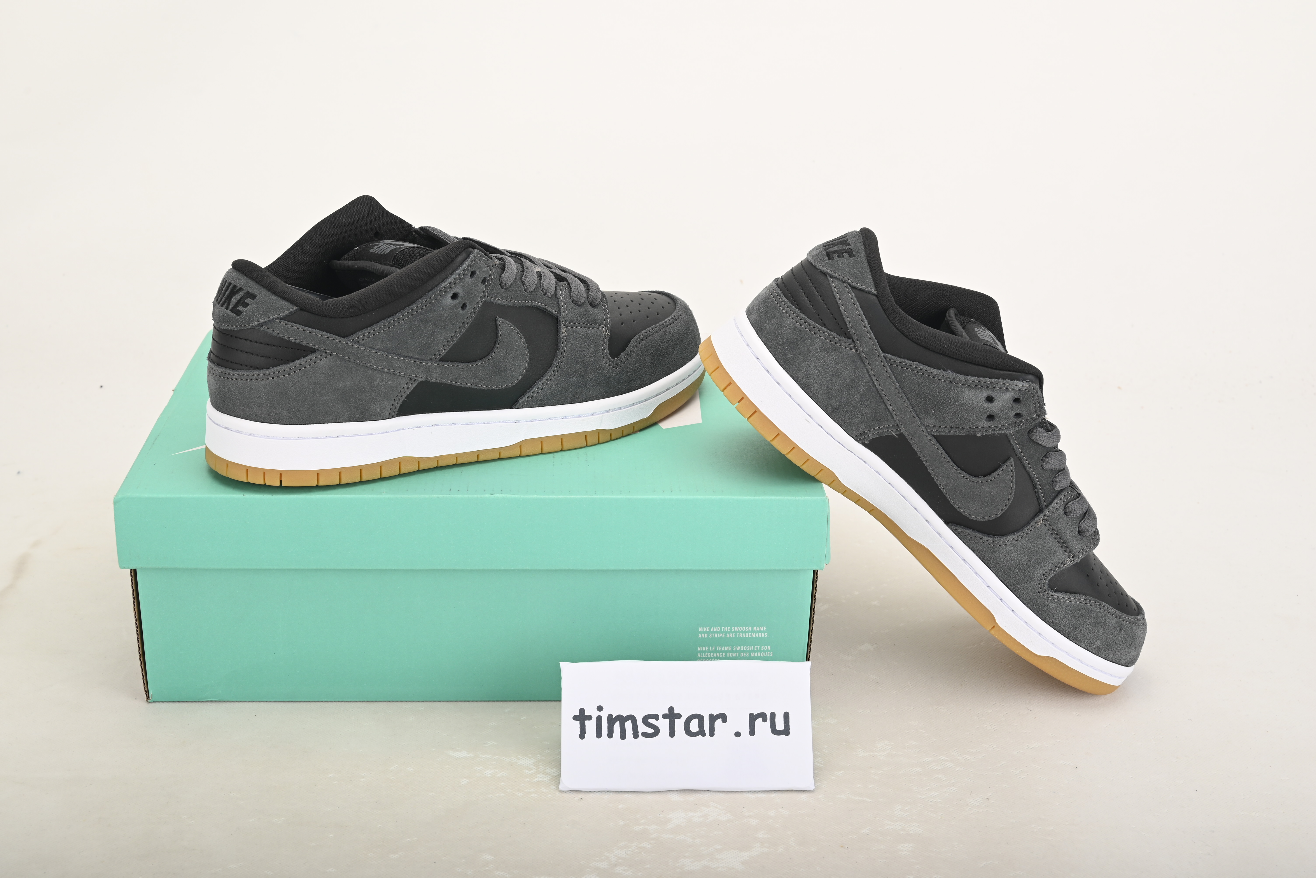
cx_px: 658
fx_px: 1682
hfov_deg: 42.7
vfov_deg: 29.3
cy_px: 439
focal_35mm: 46
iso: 100
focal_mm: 46
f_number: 11
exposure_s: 1/200
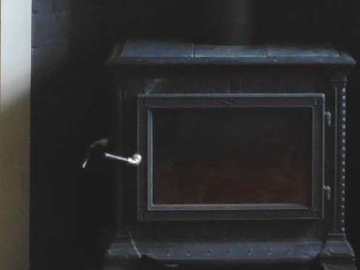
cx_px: 291
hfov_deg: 13.0
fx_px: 1570
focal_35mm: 151
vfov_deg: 9.6
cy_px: -105
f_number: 3.5
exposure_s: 1/30
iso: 360
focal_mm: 6.3
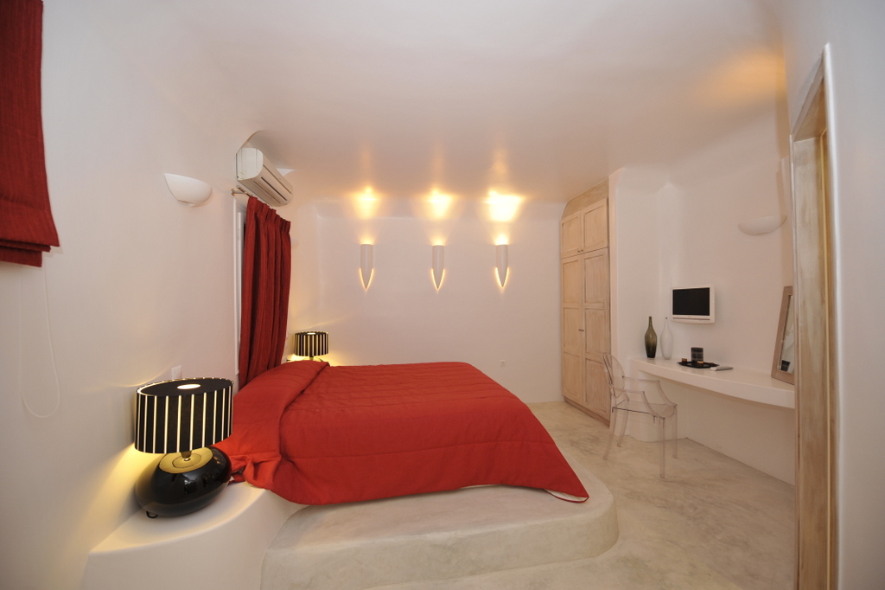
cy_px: 295
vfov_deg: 81.2
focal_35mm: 14
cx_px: 442
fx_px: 344
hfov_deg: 104.3
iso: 800
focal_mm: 14
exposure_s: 1/80
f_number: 3.5
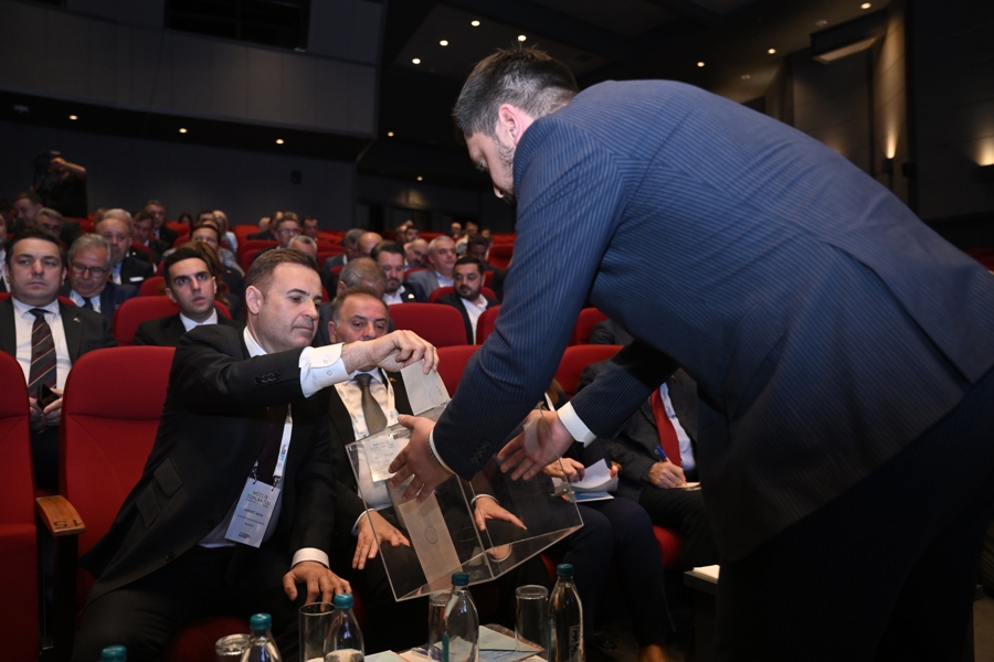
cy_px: 331
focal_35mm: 28
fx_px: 773
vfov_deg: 46.4
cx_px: 497
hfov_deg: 65.5
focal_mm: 28
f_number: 3.2
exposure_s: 1/200
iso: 1600
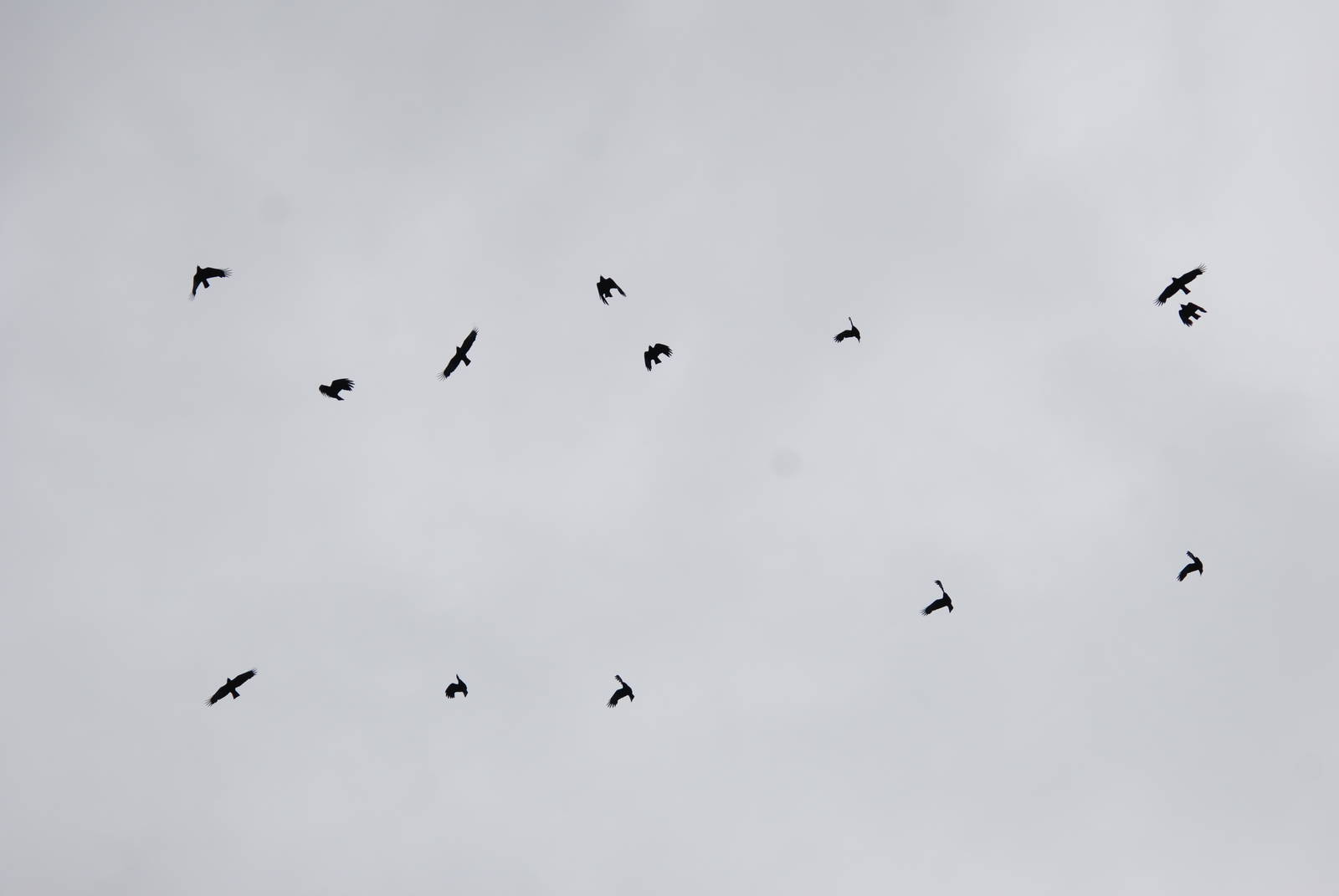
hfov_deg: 9.1
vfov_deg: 6.1
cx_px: 670
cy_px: 448
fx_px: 8379
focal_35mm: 225
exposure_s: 1/2000
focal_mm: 150
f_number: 5.6
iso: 160
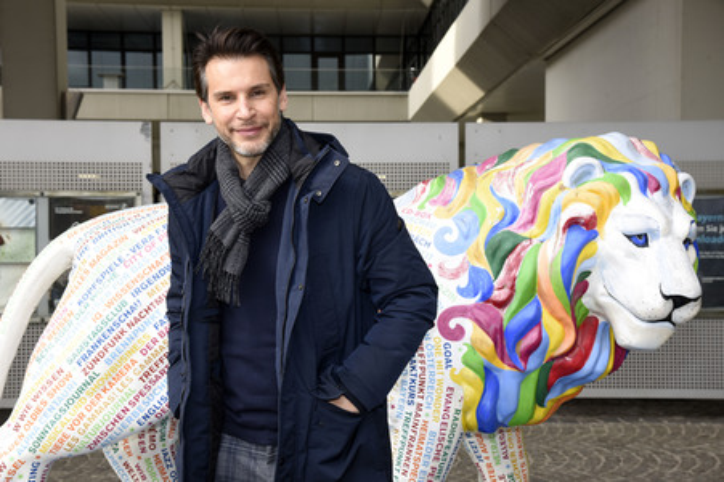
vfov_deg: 24.6
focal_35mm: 55
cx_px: 362
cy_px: 241
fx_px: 1105
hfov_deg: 36.3
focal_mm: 55
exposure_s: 1/160
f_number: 8
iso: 800
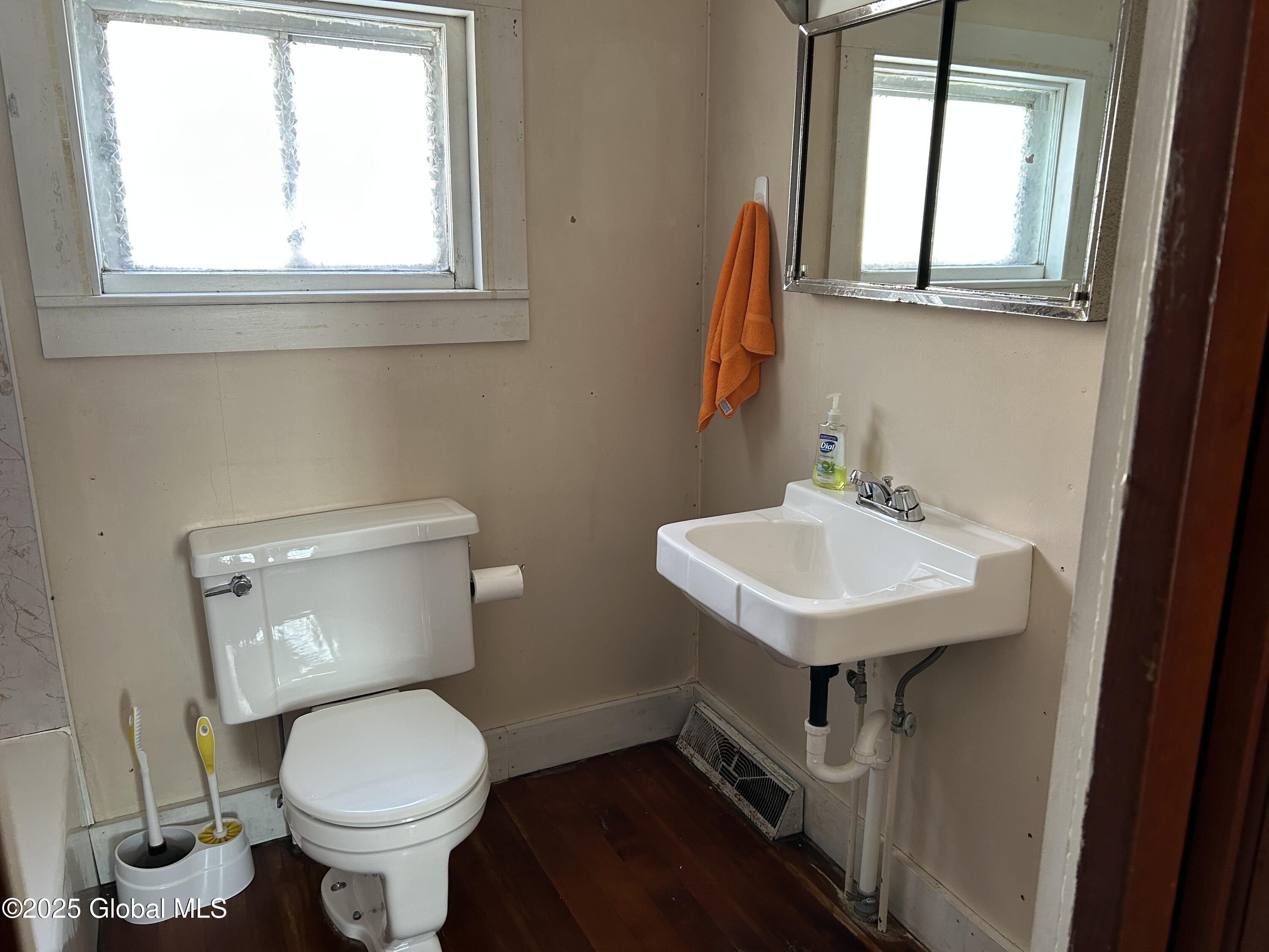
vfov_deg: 53.1
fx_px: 953
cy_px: 476
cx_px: 634
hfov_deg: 67.3
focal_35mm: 26
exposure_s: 1/69
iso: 125
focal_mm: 5.7
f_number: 1.5
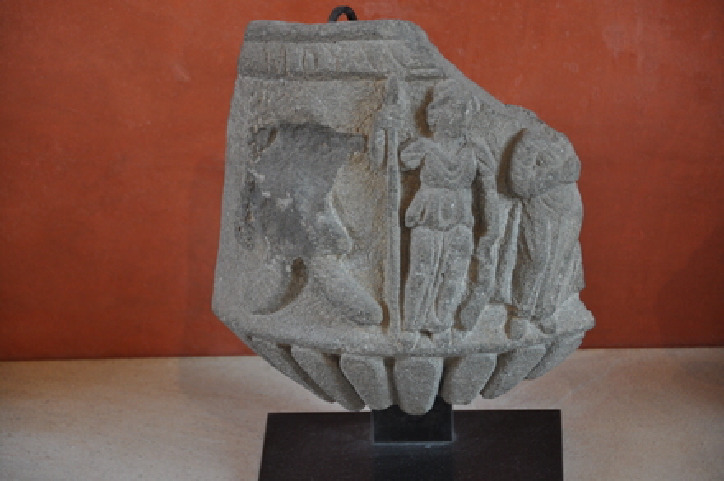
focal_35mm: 158
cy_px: 240
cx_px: 362
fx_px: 3163
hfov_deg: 13.1
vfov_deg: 8.7
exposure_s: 1/40
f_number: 5.3
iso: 640
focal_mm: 105
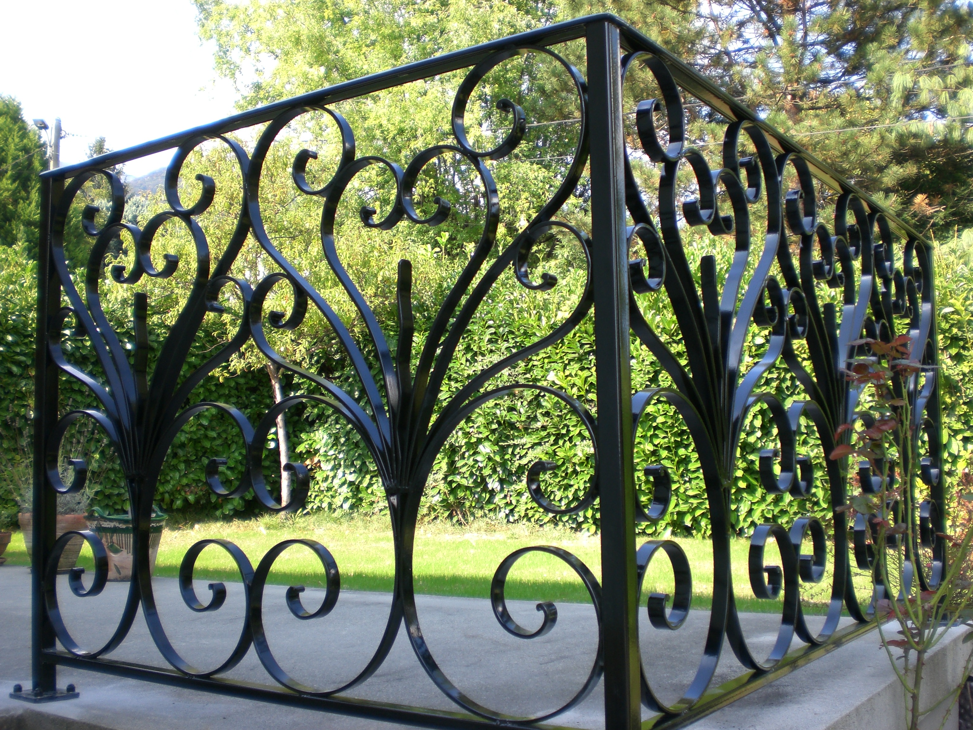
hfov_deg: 49.0
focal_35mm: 38
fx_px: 1068
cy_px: 365
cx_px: 486
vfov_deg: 37.7
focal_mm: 6.3
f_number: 3.1
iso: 50
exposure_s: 1/160
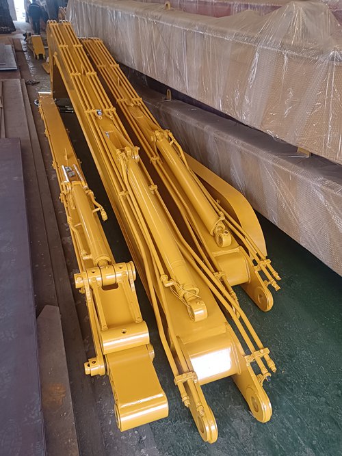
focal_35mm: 27
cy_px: 228
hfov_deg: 51.3
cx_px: 171
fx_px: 356
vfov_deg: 65.3
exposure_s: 1/33.3
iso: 905
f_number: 1.9
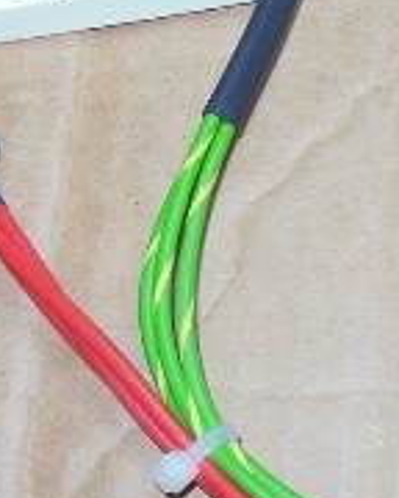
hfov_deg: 18.7
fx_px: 1181
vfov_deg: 23.8
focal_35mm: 80
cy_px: 183
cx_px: 382
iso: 125
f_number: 3.5
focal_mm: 6
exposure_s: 1/30
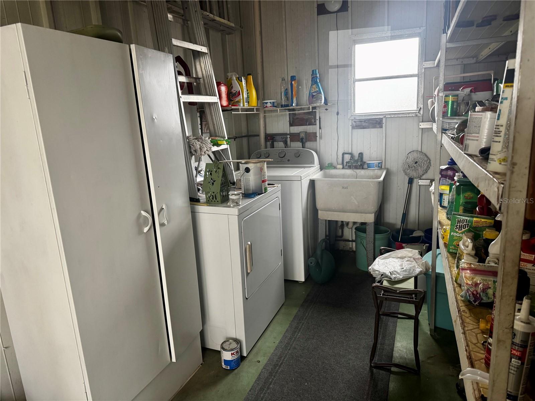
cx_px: 268
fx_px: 371
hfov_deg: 71.6
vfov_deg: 56.8
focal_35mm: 24
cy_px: 200
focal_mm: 6.76
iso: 250
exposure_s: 1/60
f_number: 1.78
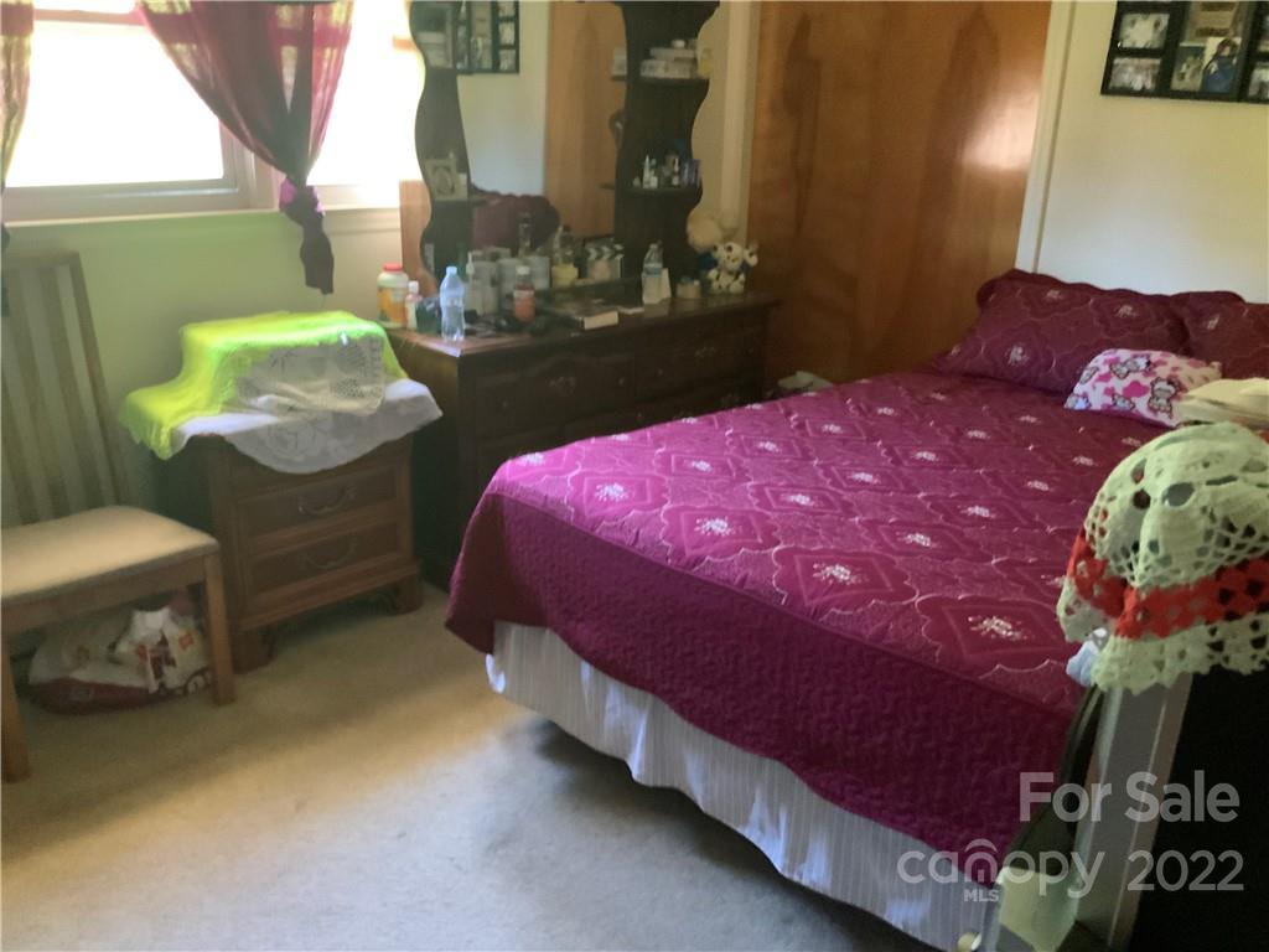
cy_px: 476
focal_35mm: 29
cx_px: 634
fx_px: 1063
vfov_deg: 48.2
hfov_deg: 61.7
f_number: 1.8
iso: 500
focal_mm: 3
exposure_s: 1/24
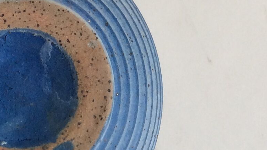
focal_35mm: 116
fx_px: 821
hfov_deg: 18.3
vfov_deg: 10.2
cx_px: 50
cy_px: -51
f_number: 2.4
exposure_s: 1/50
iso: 32
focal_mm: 3.3
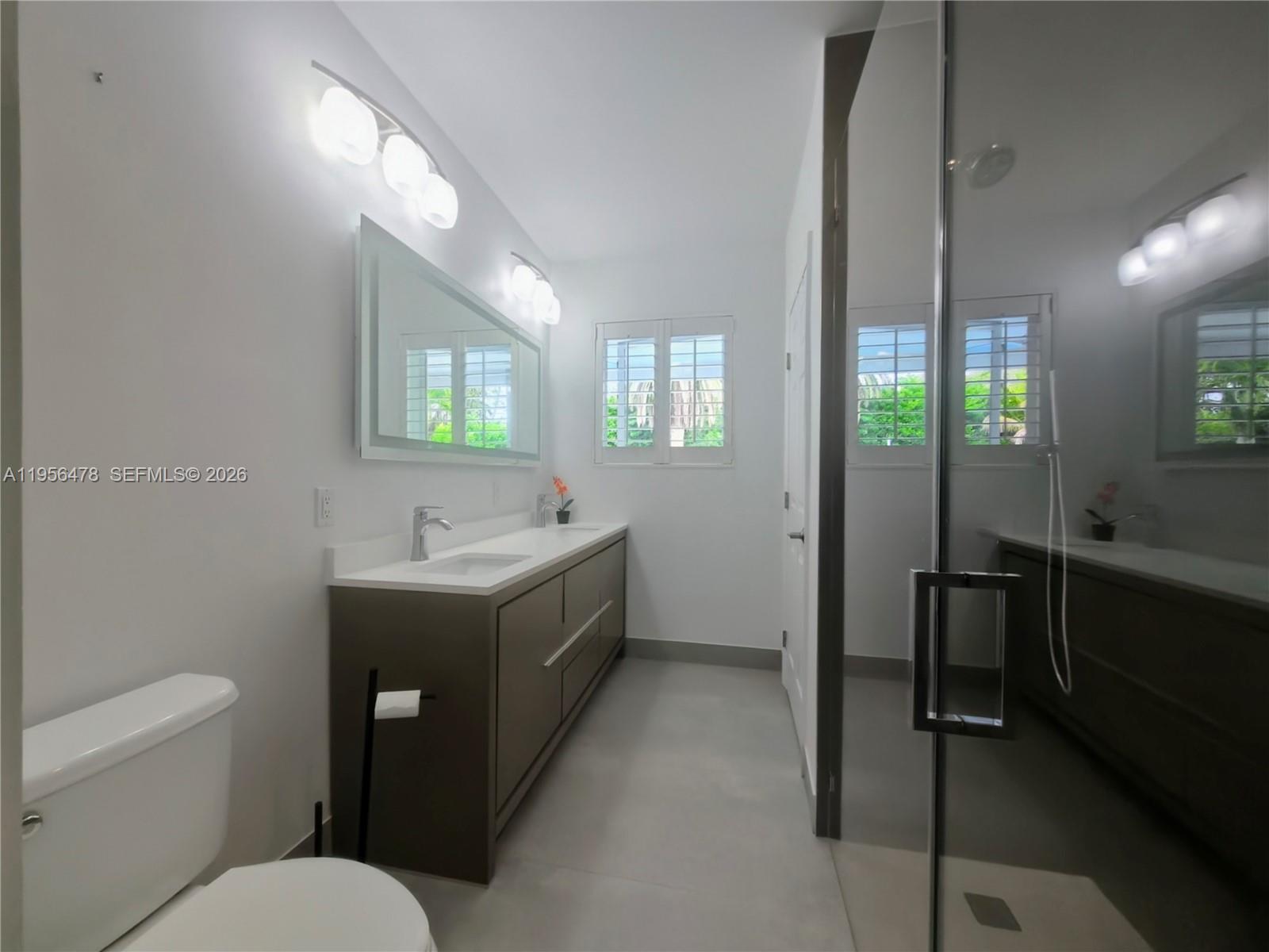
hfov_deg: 106.2
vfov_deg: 89.9
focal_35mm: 13
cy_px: 476
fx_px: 477
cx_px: 634
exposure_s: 1/60
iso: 50
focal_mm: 1.7
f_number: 2.2
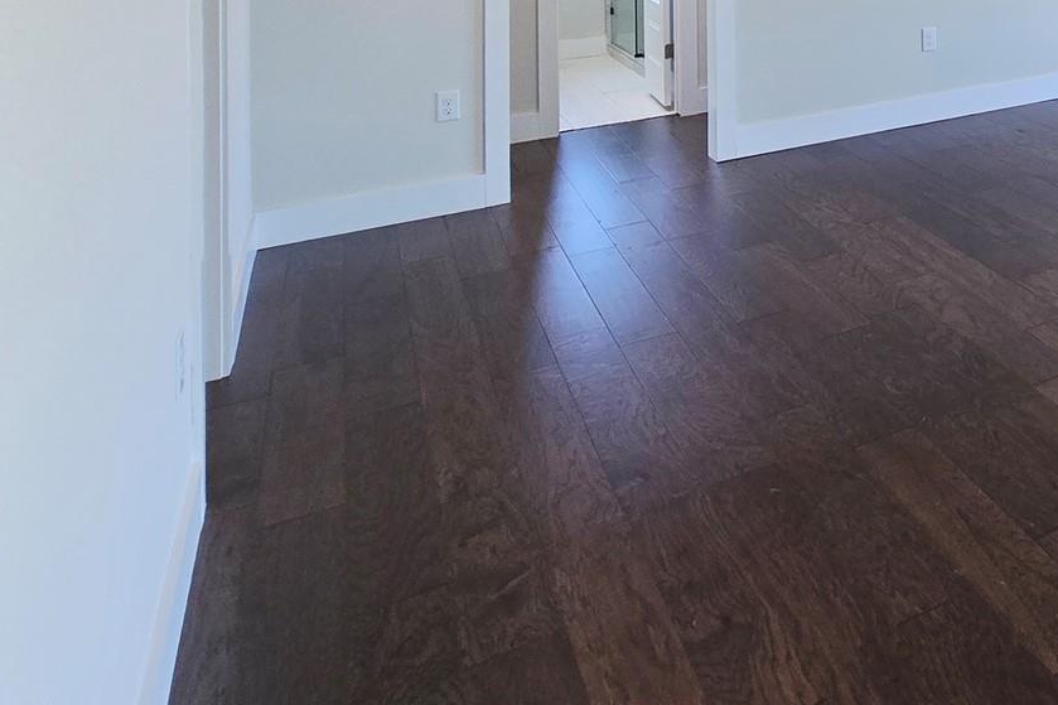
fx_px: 970
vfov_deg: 32.8
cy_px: -143
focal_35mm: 33
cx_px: 1134
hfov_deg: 45.0
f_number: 2.2
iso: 80
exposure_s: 1/120
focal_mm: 2.2
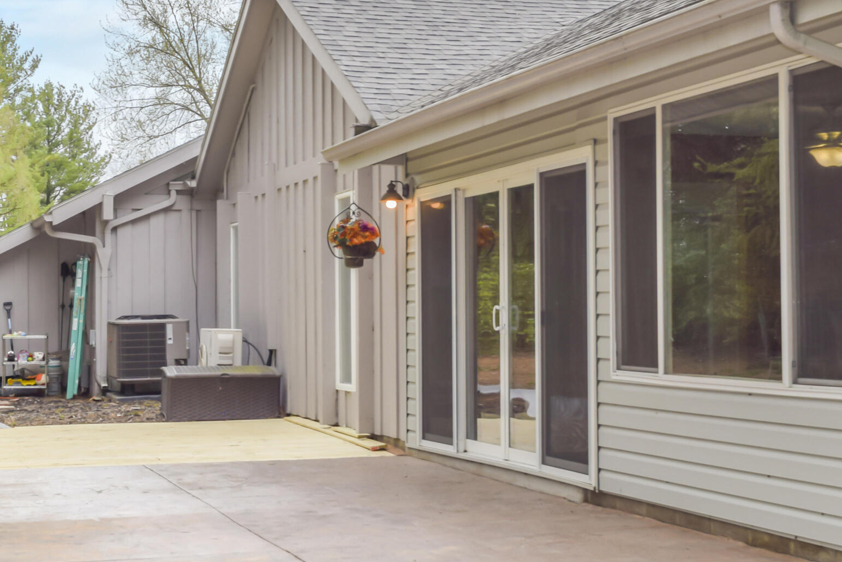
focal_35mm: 70
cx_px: 343
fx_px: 1637
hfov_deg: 28.8
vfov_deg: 19.5
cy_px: 274
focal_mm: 24
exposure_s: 1/160
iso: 100
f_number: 6.3
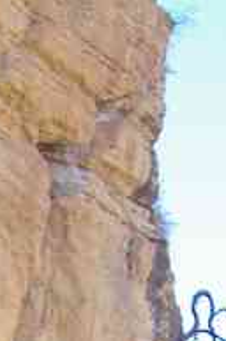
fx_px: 1323
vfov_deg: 11.5
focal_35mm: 140
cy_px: 881
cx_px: -79
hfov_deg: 9.6
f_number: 5.6
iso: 200
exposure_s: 1/40
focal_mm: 18
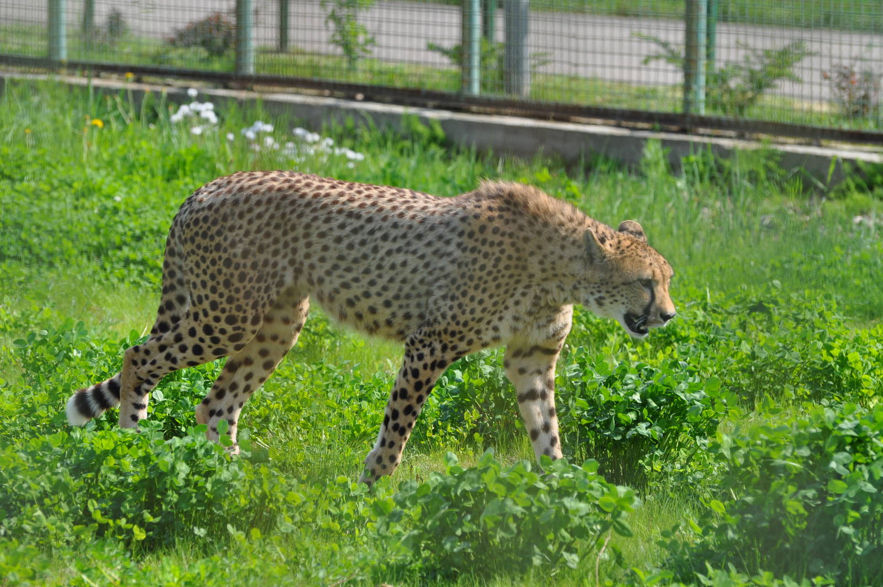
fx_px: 5696
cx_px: 442
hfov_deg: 8.9
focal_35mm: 232
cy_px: 294
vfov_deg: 5.9
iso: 400
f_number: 4.8
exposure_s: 1/1250
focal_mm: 155
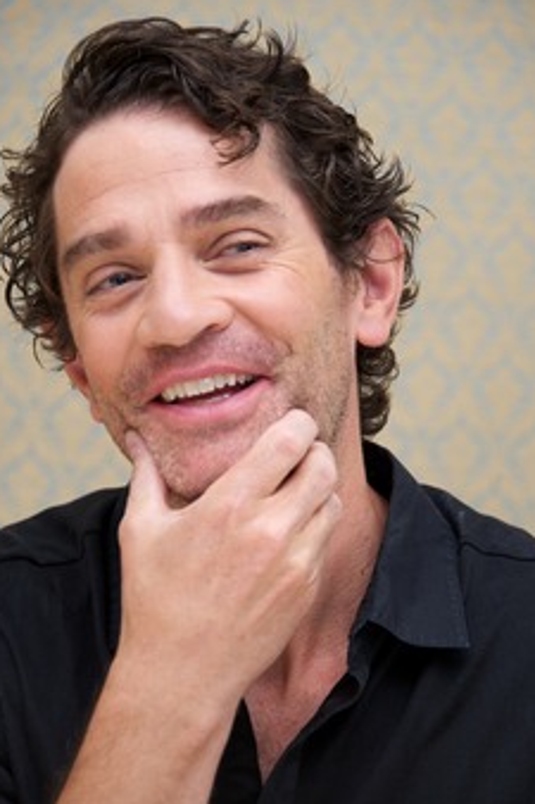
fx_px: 4485
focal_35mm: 201
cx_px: 288
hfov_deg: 6.8
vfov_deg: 10.2
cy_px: 426
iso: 640
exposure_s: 1/60
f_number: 5.6
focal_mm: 170
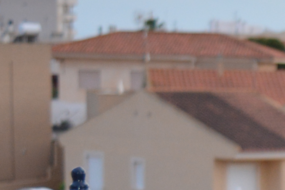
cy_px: 347
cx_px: 753
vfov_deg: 5.7
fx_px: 1885
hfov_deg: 7.8
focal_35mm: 238
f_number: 4
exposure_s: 1/125
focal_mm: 25
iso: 400
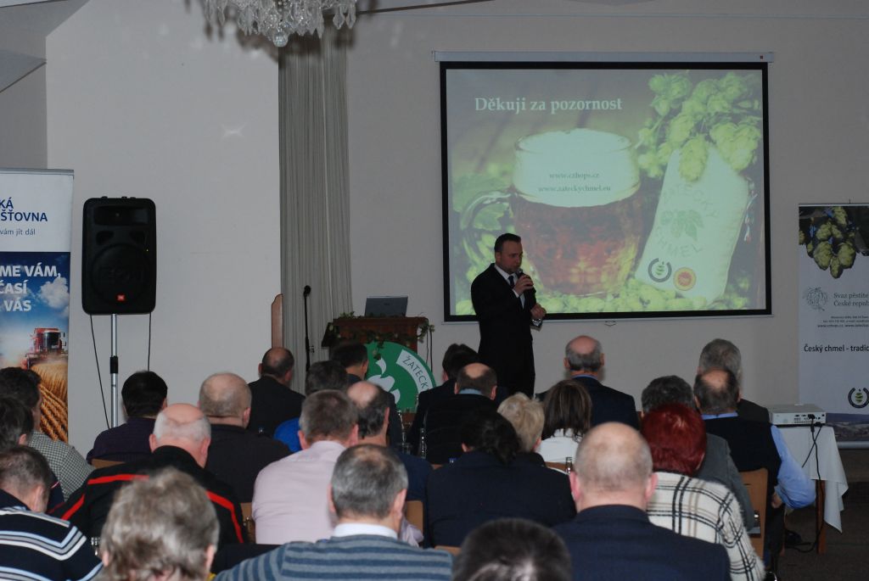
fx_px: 1812
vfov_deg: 18.2
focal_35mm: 75
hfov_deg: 27.0
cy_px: 290
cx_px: 434
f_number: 7.1
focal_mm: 50
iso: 800
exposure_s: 1/60
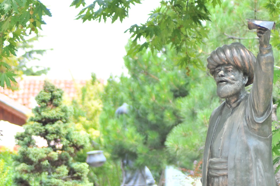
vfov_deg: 6.0
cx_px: 154
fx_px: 1764
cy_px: 158
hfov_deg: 9.1
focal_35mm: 227
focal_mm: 85
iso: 250
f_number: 4
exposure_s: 1/320
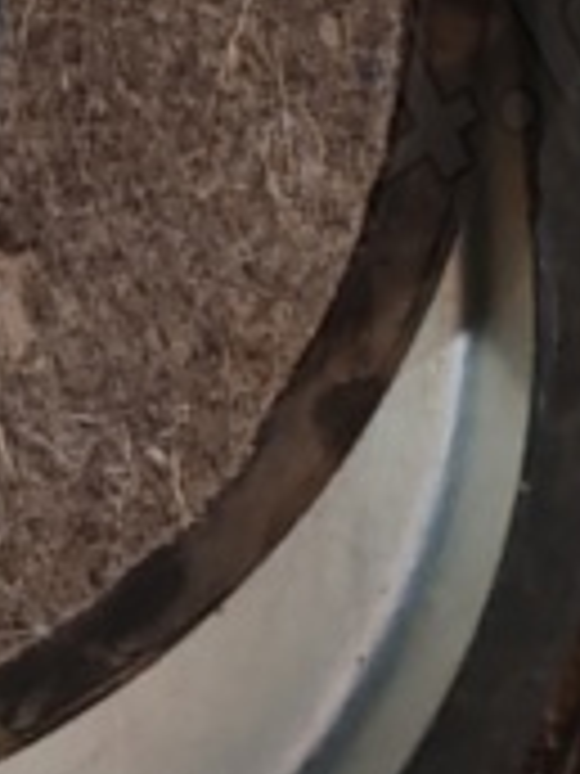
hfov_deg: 6.3
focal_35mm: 209
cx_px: -1340
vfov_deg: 9.0
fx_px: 4669
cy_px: -657
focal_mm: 6.12
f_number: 1.9
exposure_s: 1/33
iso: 4000
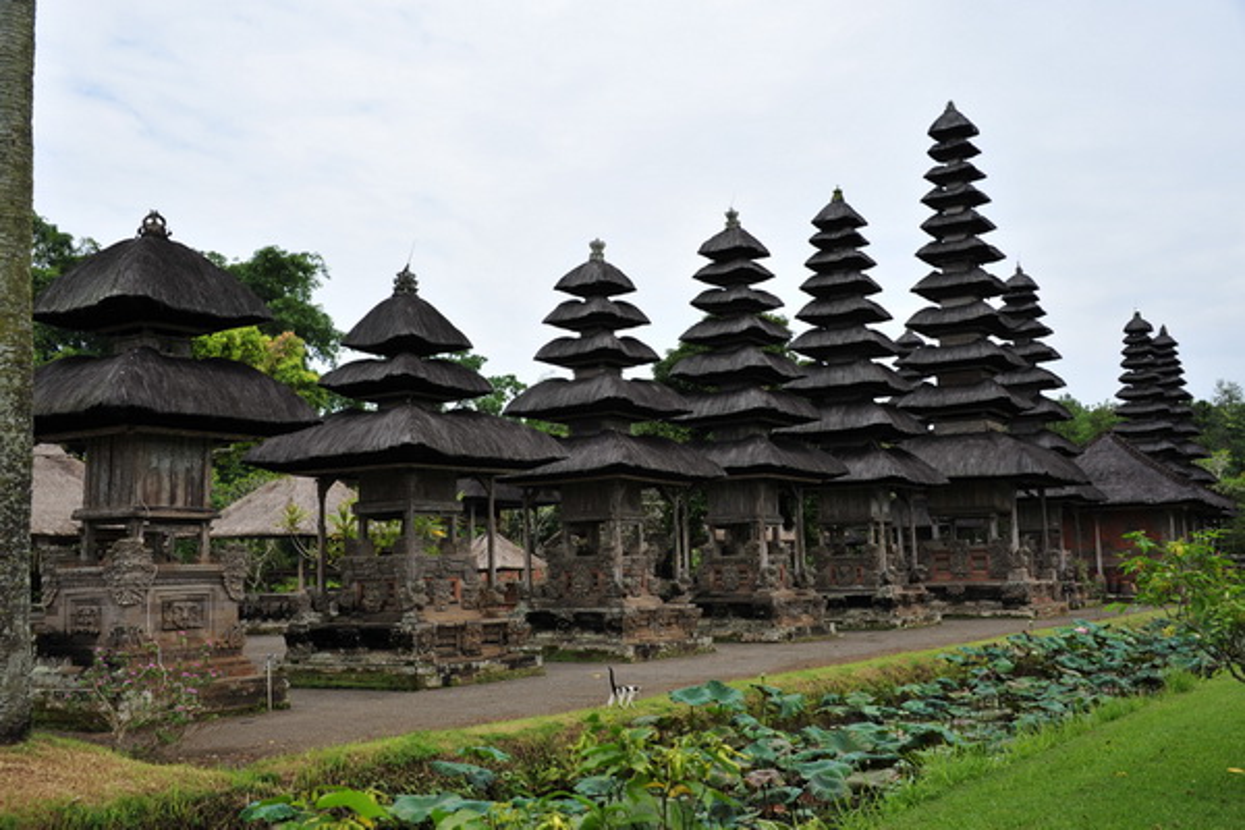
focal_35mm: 36
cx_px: 622
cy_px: 415
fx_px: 1245
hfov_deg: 53.1
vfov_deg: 36.9
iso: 200
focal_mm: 36
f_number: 9
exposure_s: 1/320
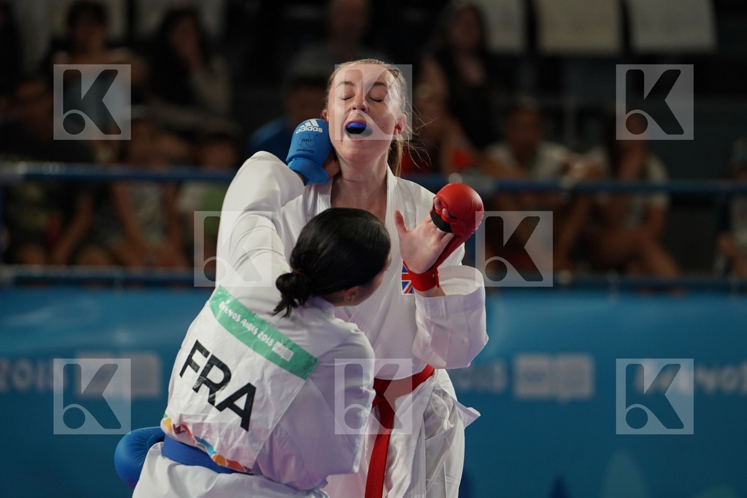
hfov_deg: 7.6
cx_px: 374
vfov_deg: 5.1
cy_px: 249
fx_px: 5623
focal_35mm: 271
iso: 1000
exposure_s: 1/1000
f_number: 2.8
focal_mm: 181
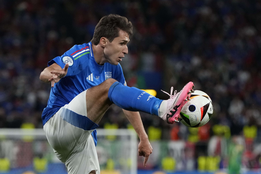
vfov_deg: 9.1
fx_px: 1095
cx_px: 130
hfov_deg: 13.6
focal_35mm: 151
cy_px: 87
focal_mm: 151
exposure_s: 1/3200
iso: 3200
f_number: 3.2
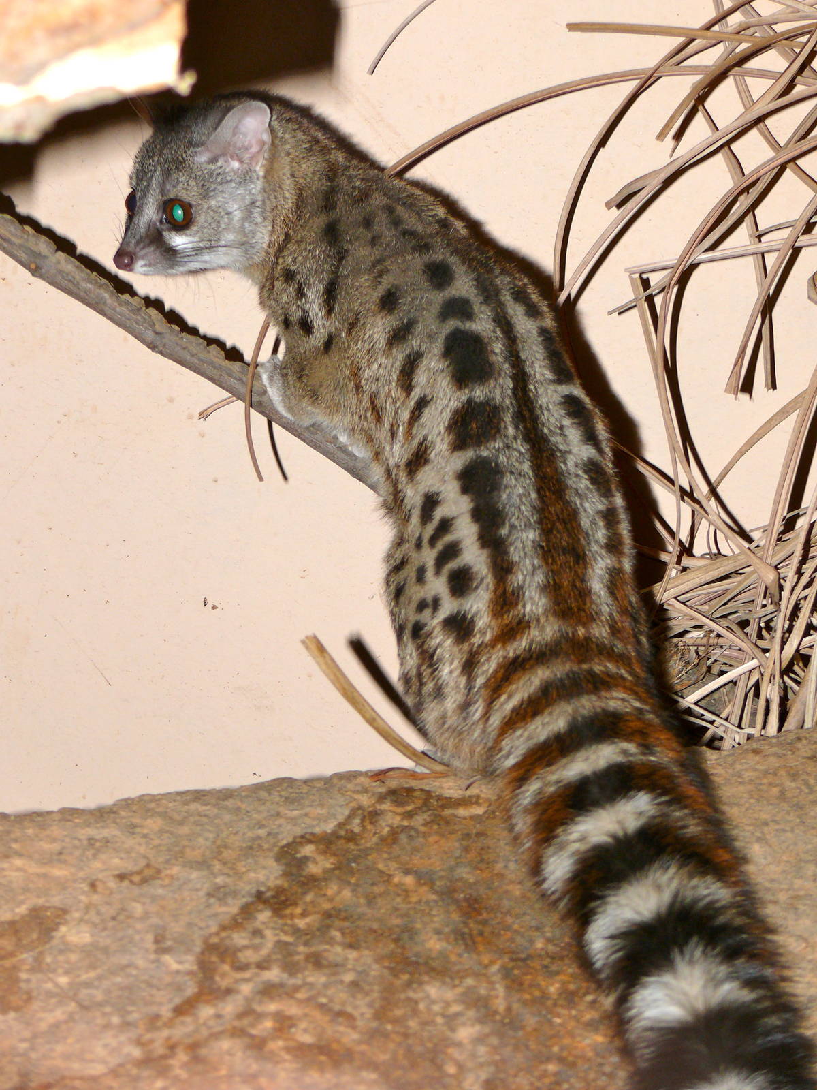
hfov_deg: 17.0
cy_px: 545
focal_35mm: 87
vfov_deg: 22.5
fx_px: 2738
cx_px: 408
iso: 100
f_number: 3.2
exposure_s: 1/30
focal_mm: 18.4
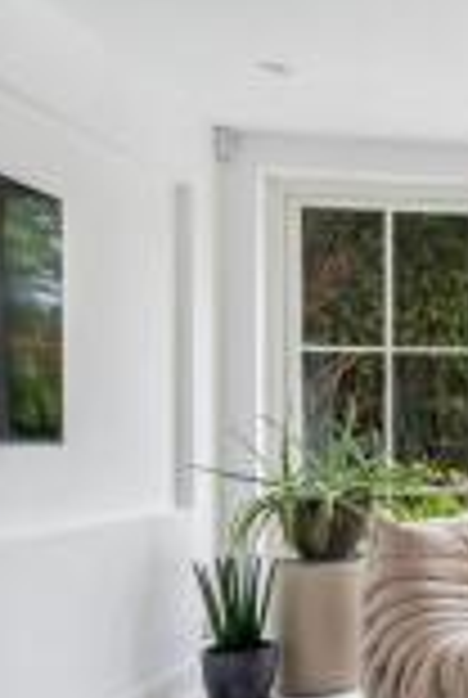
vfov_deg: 40.0
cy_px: 444
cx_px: 850
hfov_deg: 19.9
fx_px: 951
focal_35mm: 49
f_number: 5.6
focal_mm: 16
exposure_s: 1/4
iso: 320
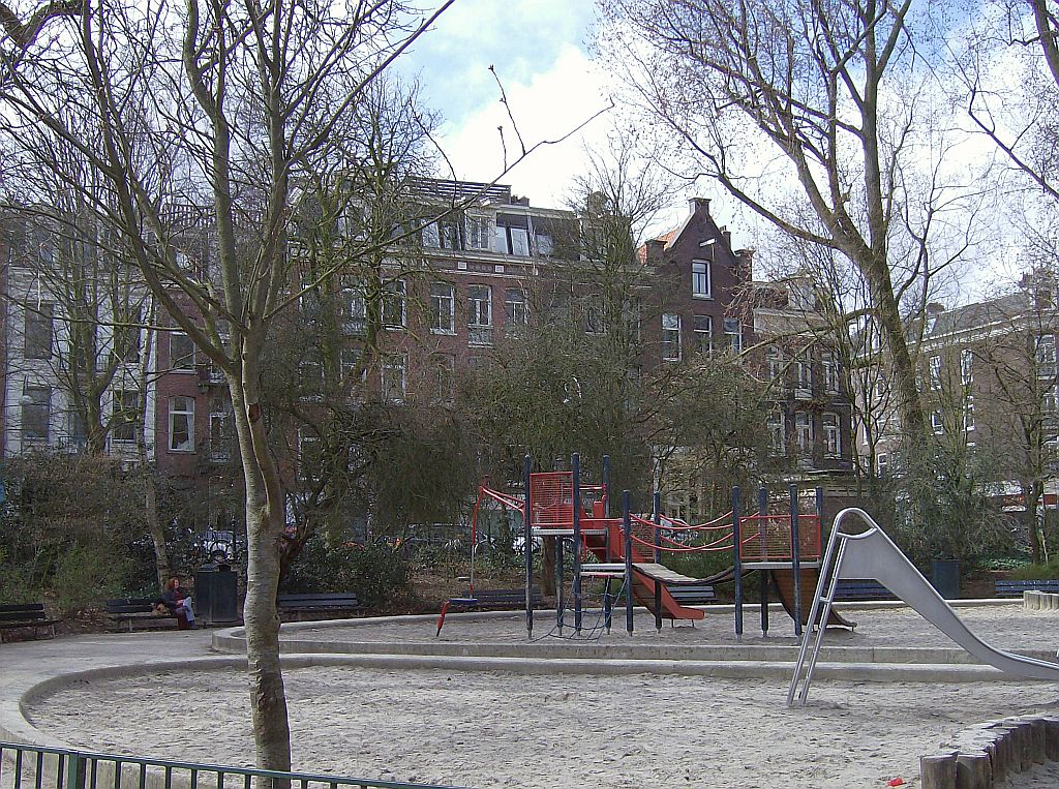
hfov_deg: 41.3
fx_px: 1404
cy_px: 394
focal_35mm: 46
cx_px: 530
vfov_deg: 31.4
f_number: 5.1
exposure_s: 1/332
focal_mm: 7.7
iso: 100
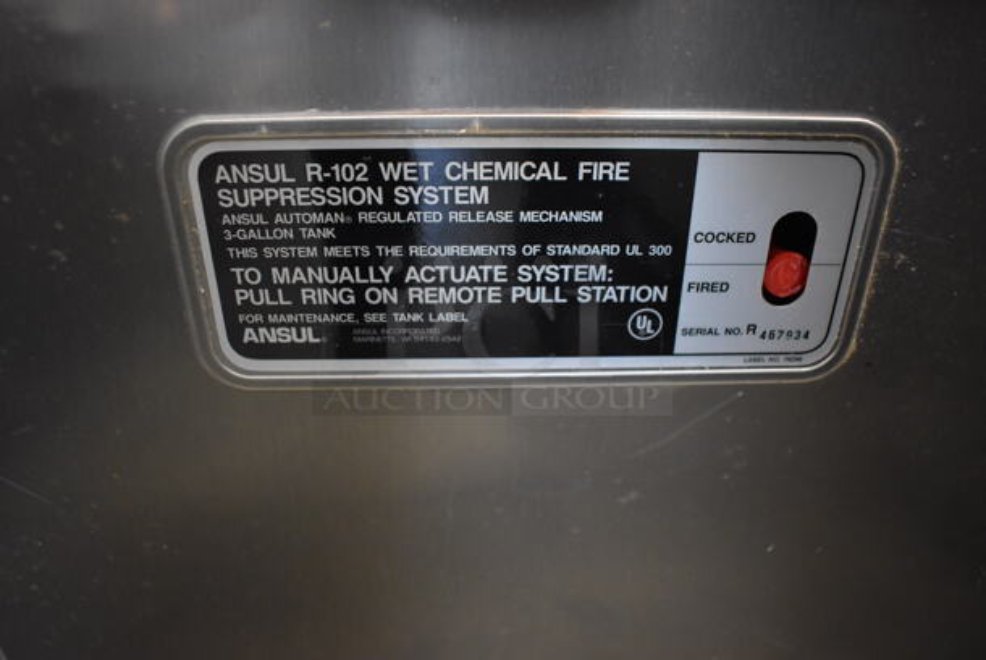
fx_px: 740
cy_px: 330
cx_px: 493
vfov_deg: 48.0
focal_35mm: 27
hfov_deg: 67.3
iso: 3200
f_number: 3.5
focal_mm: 18
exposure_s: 1/60
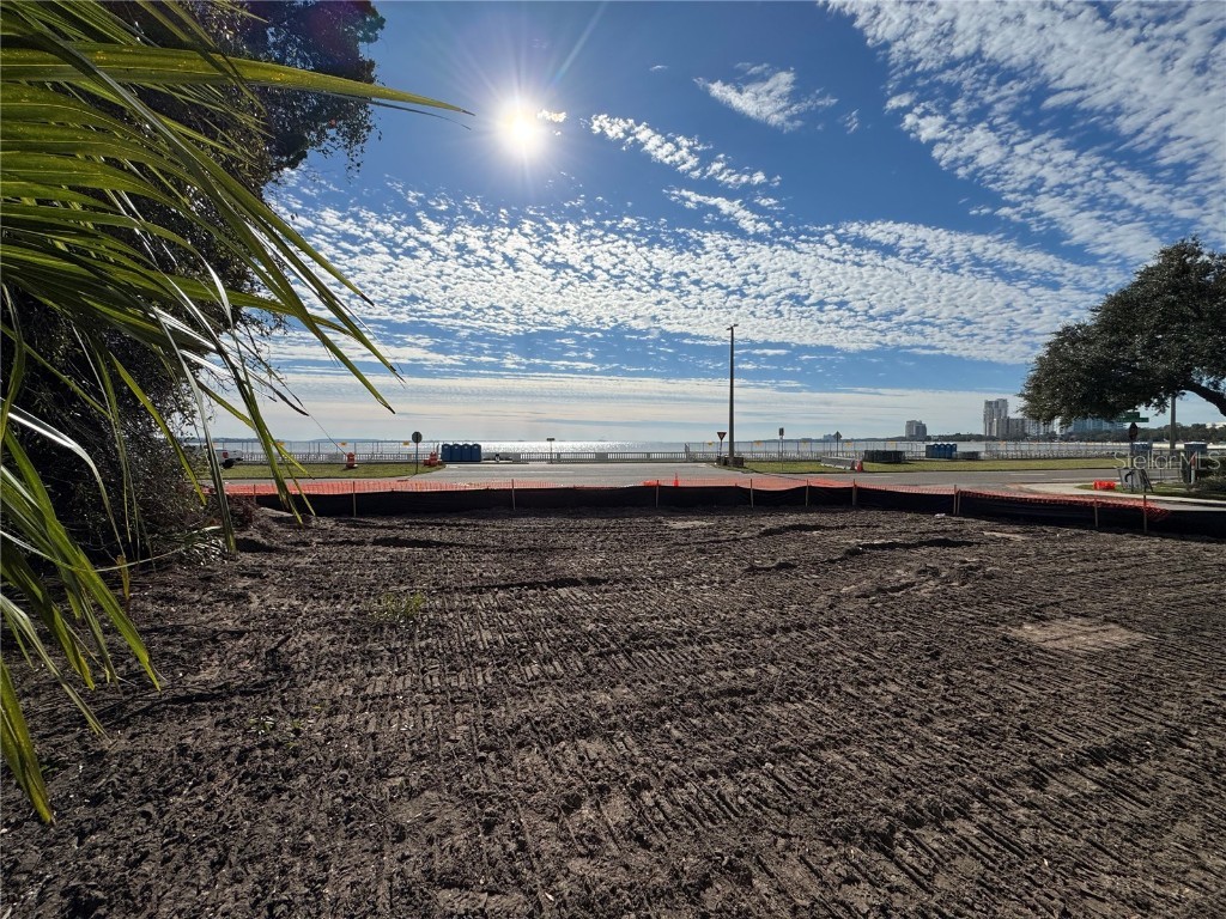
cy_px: 460
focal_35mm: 14
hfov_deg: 102.1
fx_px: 496
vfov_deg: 85.7
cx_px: 613
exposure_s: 1/7299
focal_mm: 2.22
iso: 40
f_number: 2.2
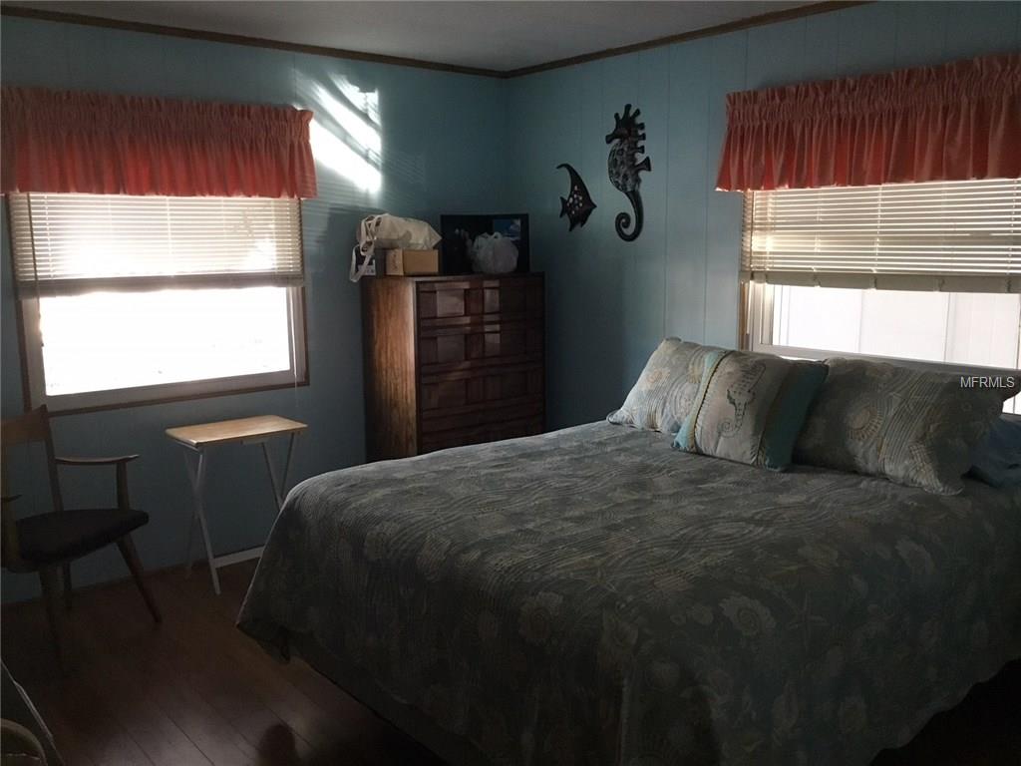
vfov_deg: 45.4
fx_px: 914
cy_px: 383
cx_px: 510
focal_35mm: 31
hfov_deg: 58.4
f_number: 2.4
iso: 200
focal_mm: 3.3
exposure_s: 1/30
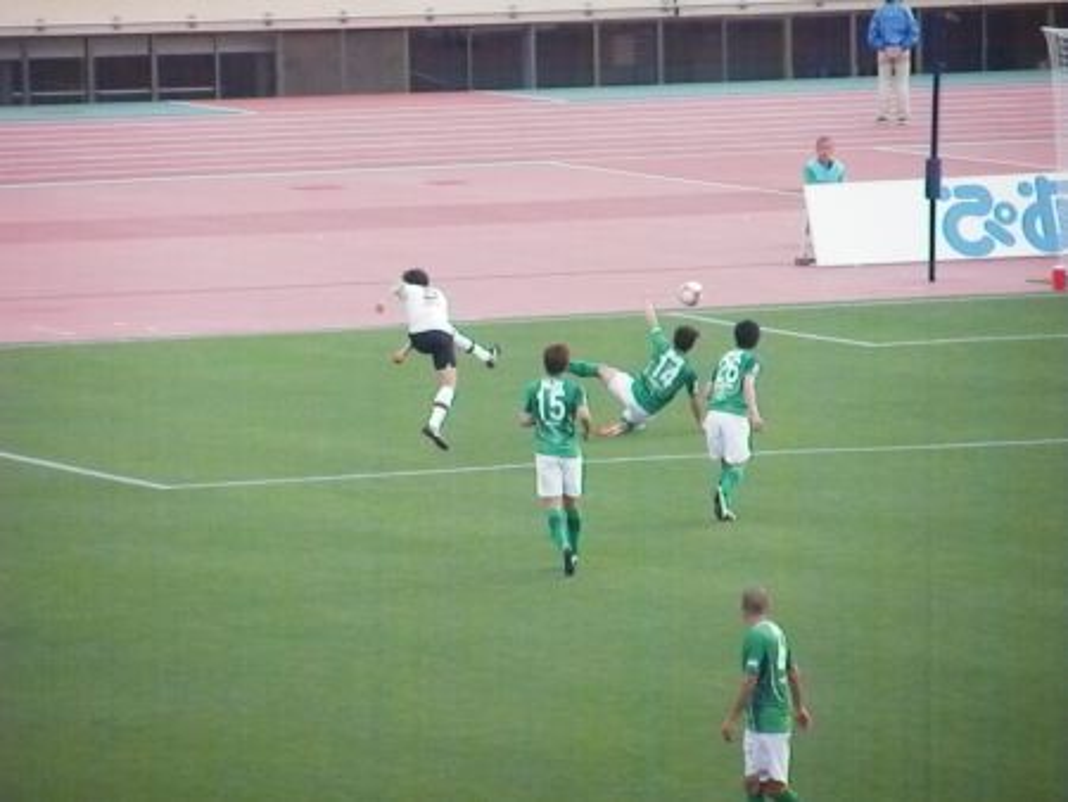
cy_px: 401
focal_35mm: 450
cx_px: 534
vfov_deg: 3.3
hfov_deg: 4.4
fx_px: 13891
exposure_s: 1/400
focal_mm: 81
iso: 1250
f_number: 5.9
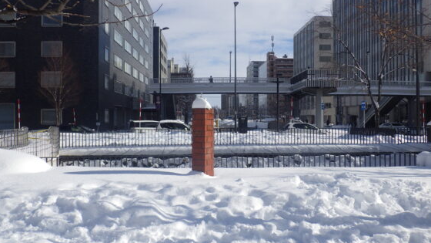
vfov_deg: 37.8
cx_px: 217
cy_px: 125
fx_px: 354
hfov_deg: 62.6
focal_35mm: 31
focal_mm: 5
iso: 125
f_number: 4.2
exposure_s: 1/2000
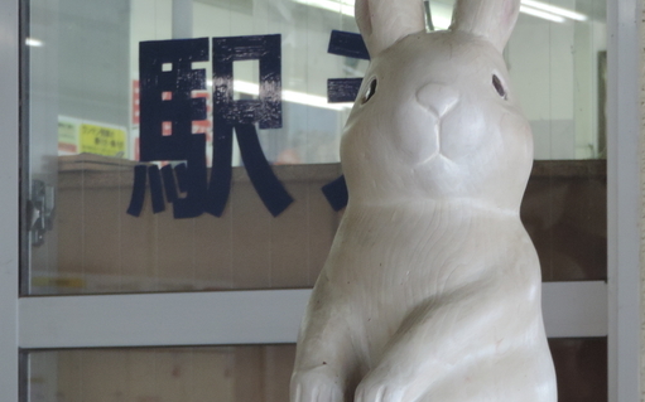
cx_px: 462
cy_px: 300
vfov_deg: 7.9
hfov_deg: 12.6
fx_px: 2917
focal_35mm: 166
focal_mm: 17.8
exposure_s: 1/80
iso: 400
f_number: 4.1
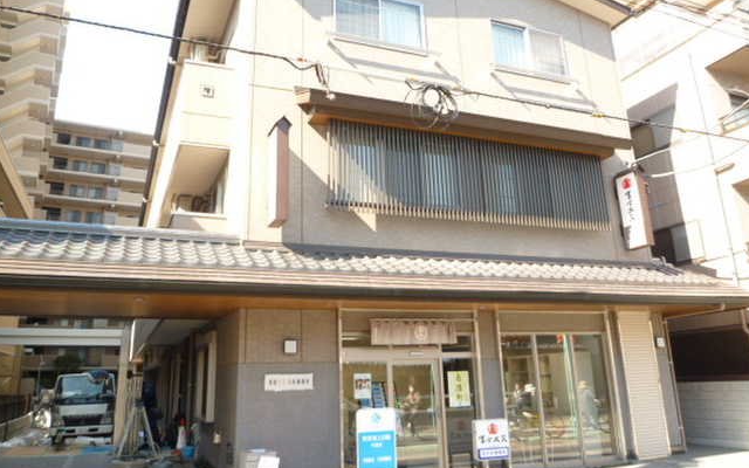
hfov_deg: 64.6
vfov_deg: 42.9
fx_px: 592
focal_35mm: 29
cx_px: 365
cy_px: 182
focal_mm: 4.5
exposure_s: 1/125
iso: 80
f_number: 2.8
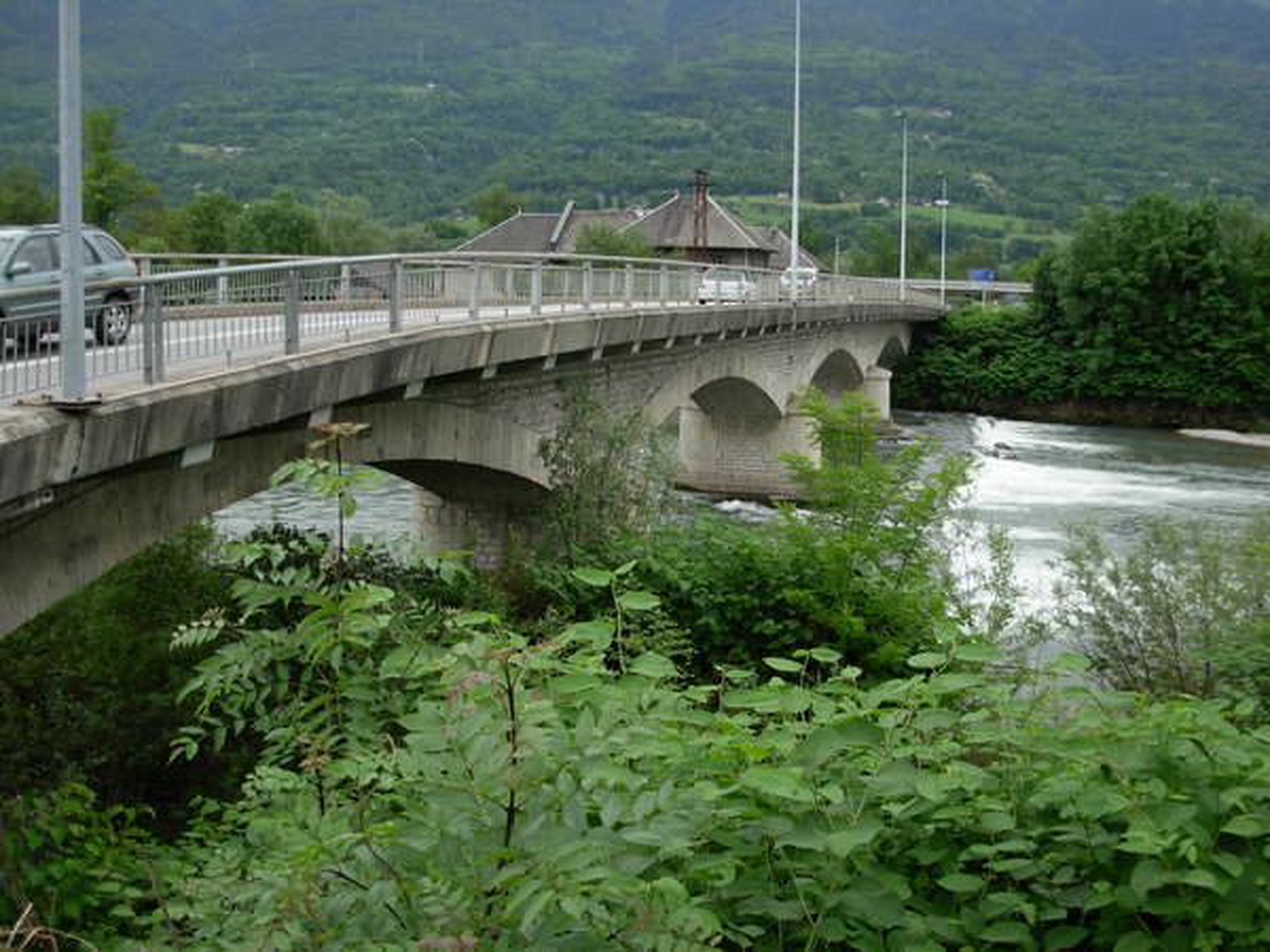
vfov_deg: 37.7
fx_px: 1394
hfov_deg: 49.0
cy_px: 476
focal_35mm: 38
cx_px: 635
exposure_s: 1/483
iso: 79
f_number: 2.9
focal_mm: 6.3
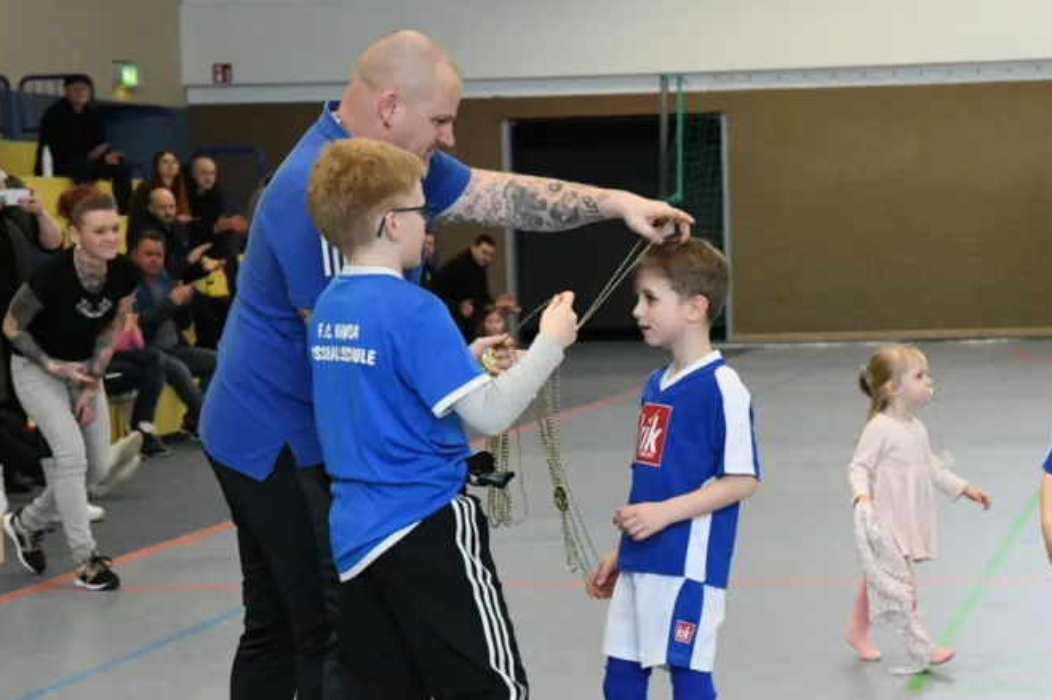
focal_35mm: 109
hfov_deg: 18.7
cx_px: 751
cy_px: 492
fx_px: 3183
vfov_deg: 12.5
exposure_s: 1/500
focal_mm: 70
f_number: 6.3
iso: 8000
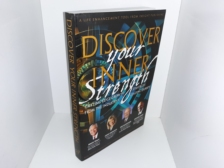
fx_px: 181
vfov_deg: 49.7
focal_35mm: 28
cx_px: 112
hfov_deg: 63.4
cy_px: 84
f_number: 1.7
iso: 50
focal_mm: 3.7
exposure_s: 1/120
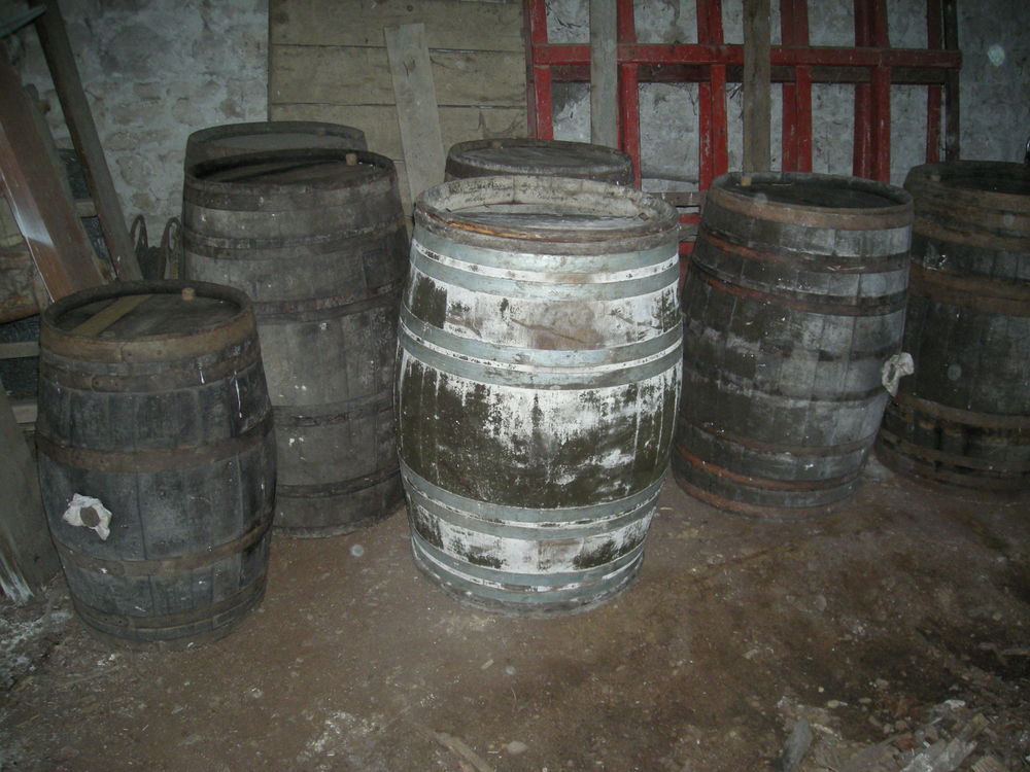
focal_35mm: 35
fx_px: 1041
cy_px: 386
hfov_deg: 52.6
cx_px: 515
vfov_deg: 40.7
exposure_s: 1/60
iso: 192
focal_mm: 5.7
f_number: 2.8
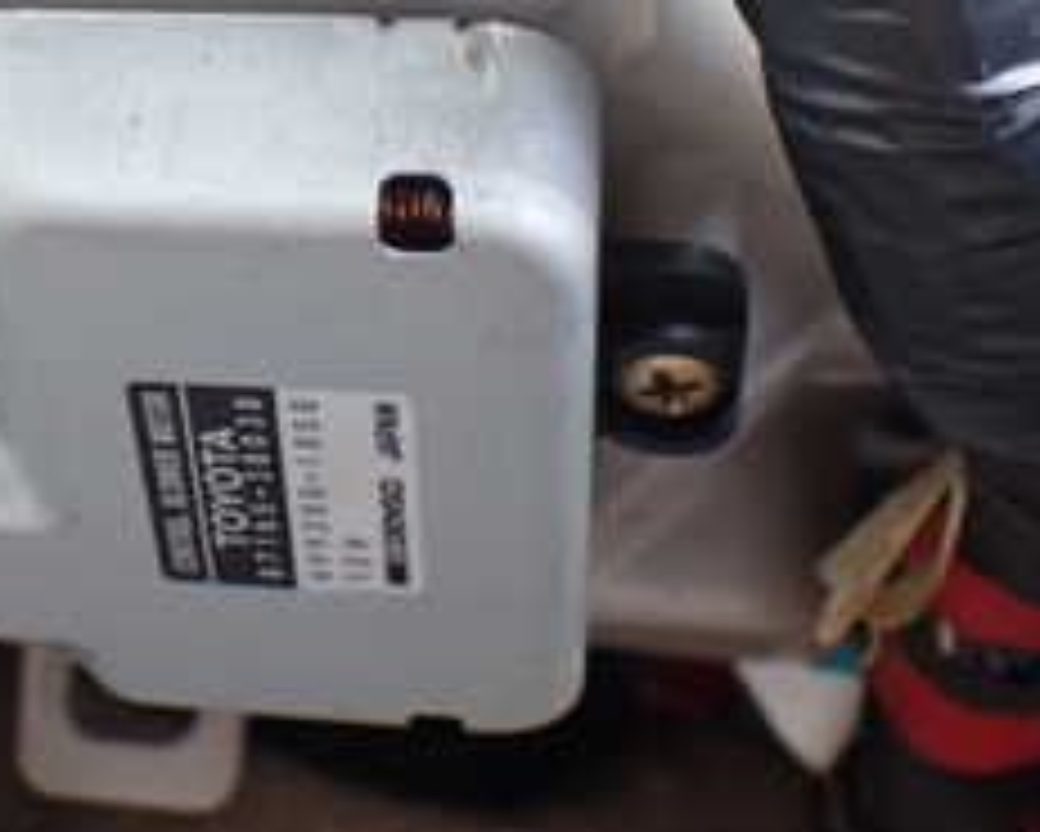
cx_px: 99
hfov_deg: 24.3
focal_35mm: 76
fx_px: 2340
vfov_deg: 19.8
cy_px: 76
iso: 320
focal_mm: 5.4
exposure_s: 1/125
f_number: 2.3
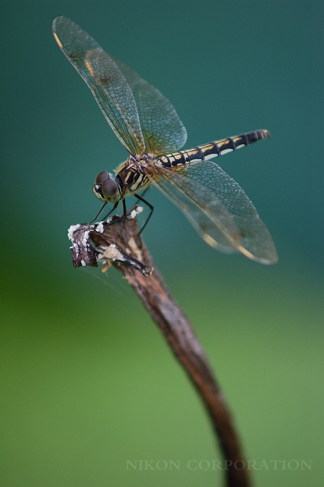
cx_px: 162
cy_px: 244
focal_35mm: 315
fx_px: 4262
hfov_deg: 4.4
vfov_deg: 6.5
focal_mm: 210
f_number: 4
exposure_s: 1/250
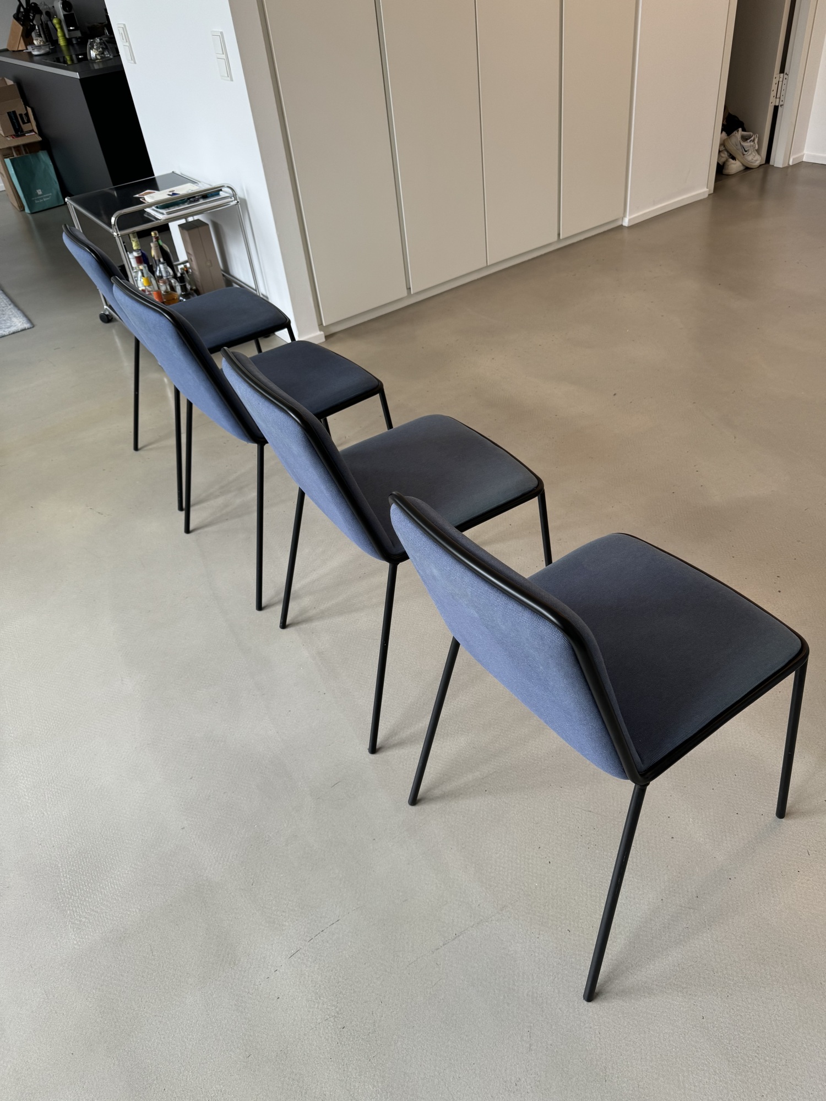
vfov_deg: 71.6
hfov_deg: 56.8
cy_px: 550
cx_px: 413
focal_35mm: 24
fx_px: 764
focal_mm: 6.76
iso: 100
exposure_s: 1/100
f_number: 1.78
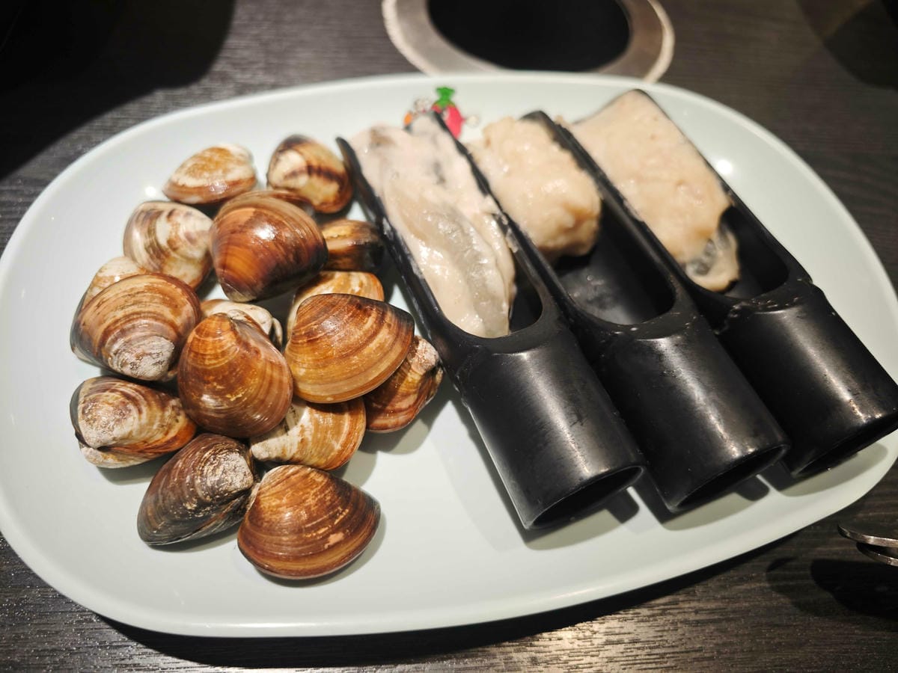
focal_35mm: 23
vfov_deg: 58.9
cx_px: 449
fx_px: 597
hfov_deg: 73.9
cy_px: 336
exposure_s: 1/60
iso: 200
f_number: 2
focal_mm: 8.72
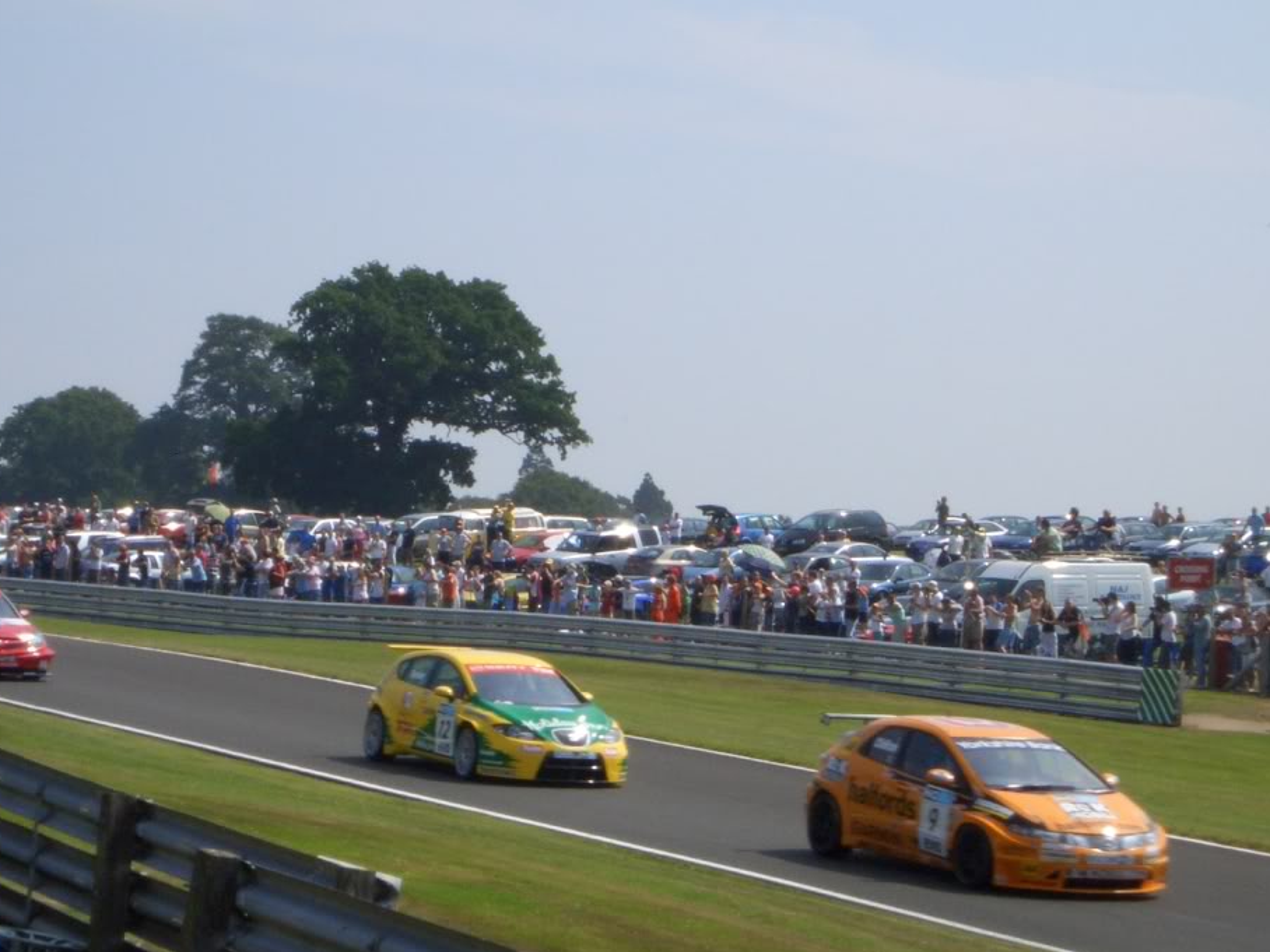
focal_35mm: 115
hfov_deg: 17.1
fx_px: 4219
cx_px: 561
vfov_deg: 12.9
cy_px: 513
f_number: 6.6
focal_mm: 13.5
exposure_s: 1/500
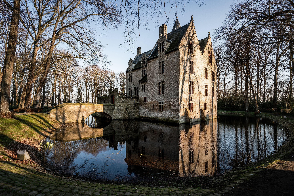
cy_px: 98
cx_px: 147
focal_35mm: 16
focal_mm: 16
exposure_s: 1/1600
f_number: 4
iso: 500
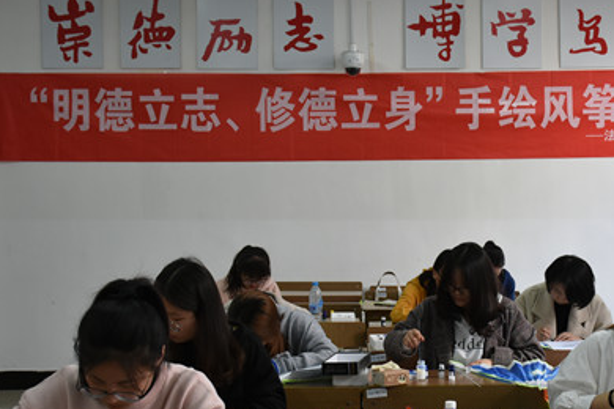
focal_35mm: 60
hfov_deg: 33.3
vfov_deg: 22.6
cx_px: 378
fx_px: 1023
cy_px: 244
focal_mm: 26
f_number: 5
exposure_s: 1/100
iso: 800
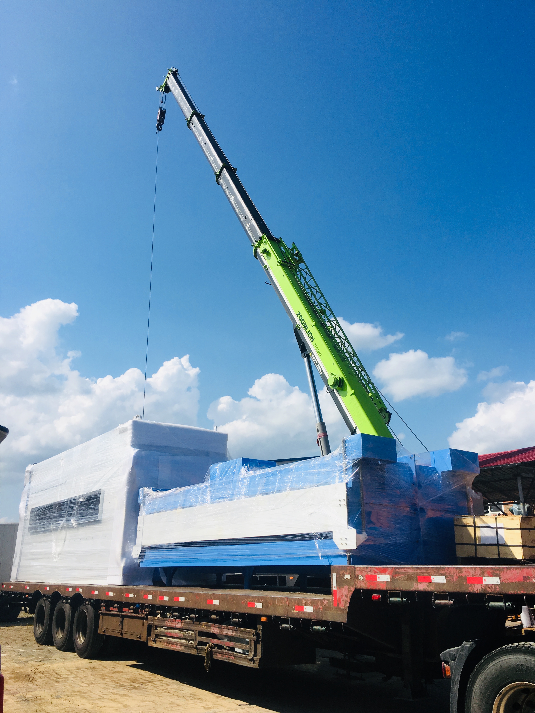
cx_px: 268
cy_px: 356
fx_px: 598
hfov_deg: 48.2
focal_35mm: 29
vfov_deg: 61.7
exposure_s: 1/2959
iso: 25
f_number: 2.2
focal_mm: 4.15
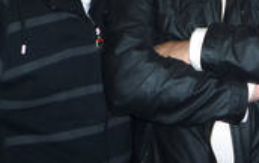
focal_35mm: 75
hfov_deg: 26.4
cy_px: -54
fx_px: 530
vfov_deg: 16.4
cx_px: 241
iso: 100
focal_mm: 5.2
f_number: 3.3
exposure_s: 1/30
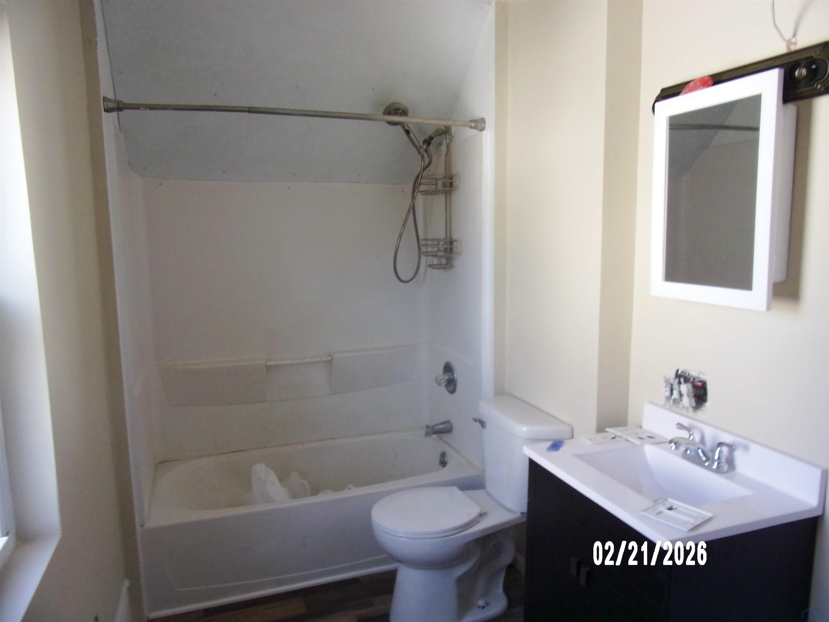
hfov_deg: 71.6
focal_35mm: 24
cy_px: 311
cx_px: 414
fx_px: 575
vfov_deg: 56.8
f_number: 3.3
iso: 105
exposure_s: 1/34
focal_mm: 4.3
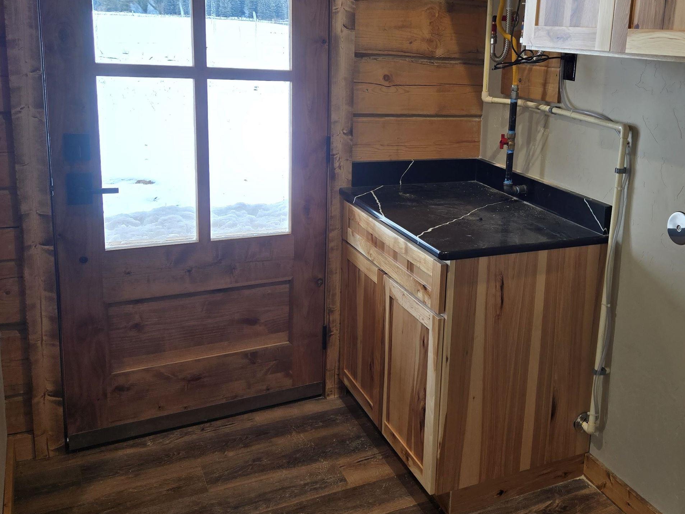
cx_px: 488
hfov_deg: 48.7
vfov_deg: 38.4
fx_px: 732
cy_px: 191
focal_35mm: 37
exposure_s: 1/120
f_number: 1.8
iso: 50
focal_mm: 5.4
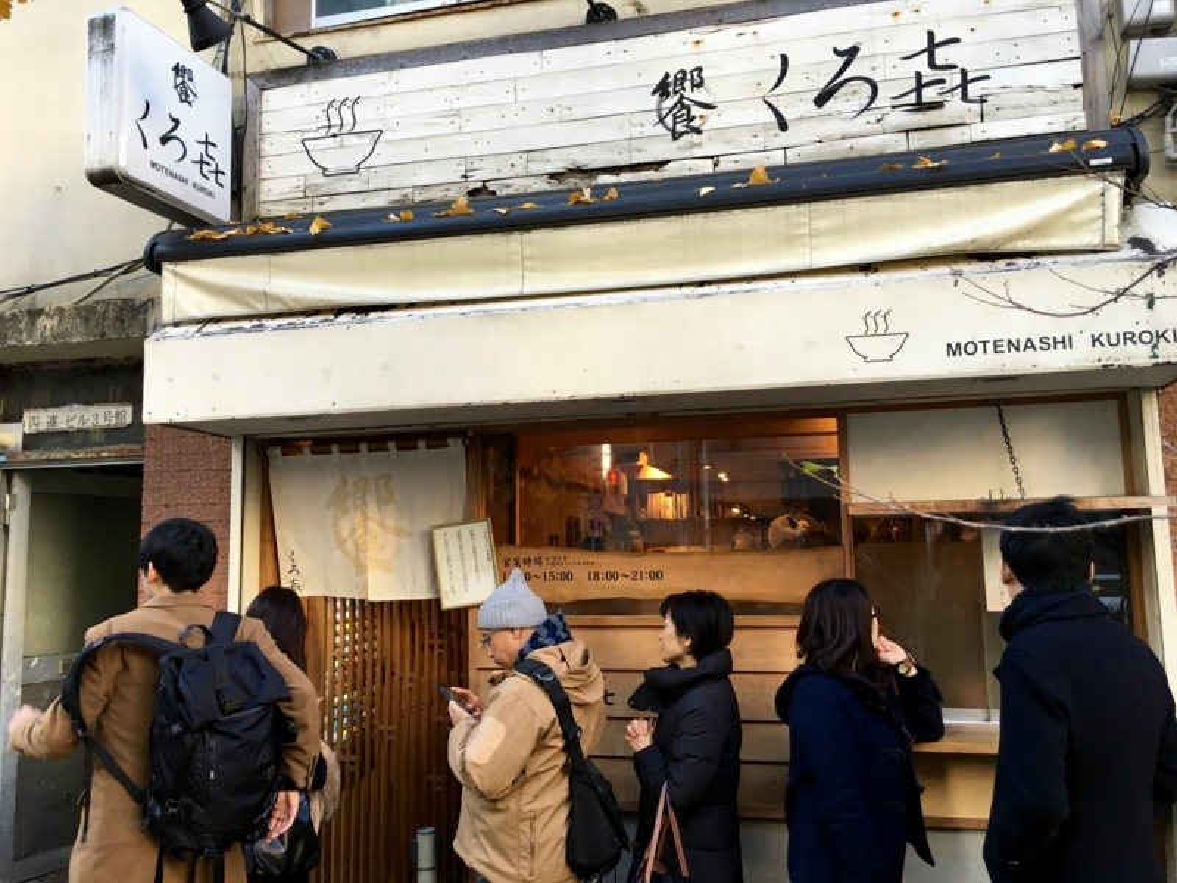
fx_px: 986
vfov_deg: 48.2
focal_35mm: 29
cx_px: 588
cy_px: 442
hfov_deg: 61.7
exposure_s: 1/40
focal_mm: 4.15
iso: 25
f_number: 2.2
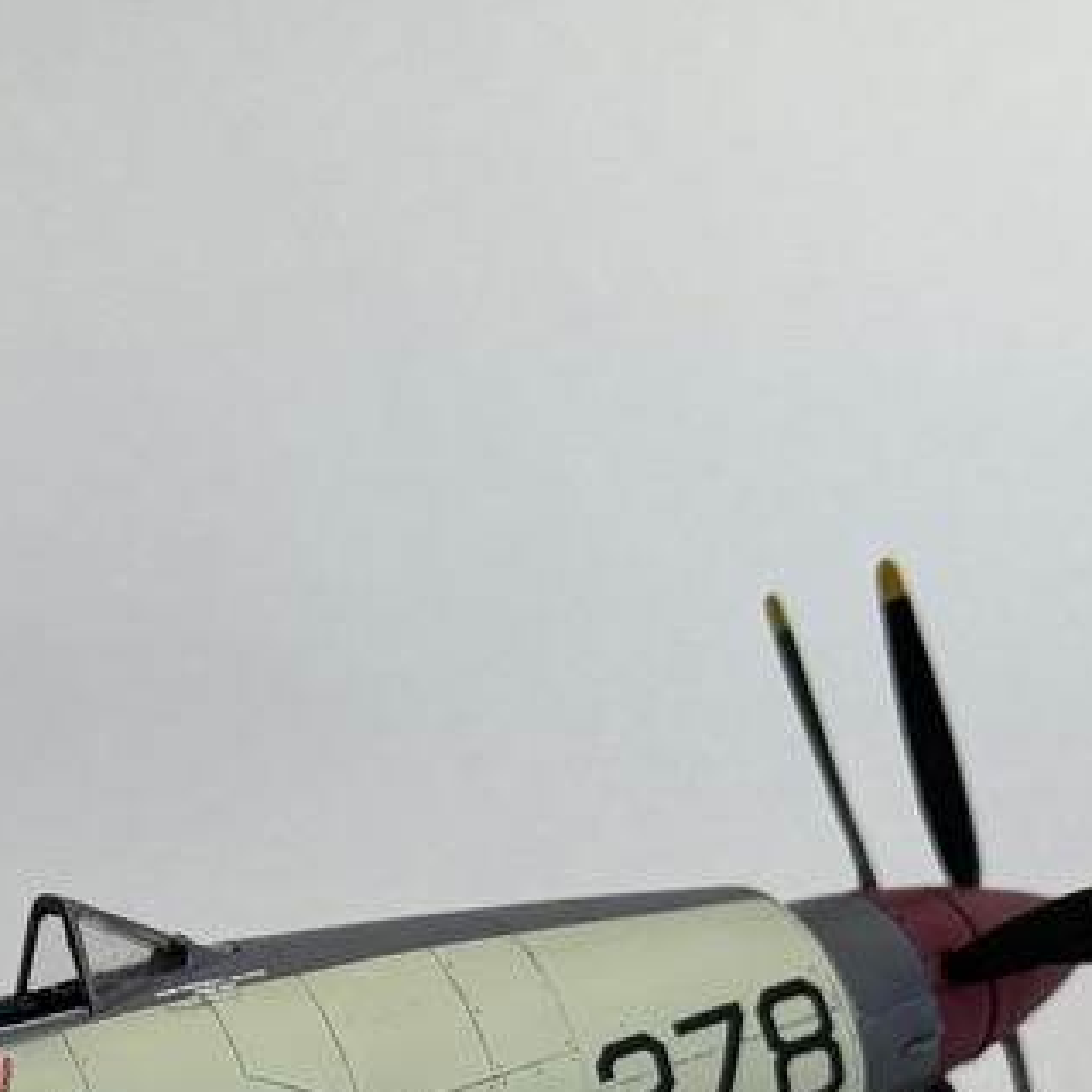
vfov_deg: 12.6
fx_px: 4854
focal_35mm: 136
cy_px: 1280
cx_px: -92
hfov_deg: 12.6
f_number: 1.78
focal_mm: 6.76
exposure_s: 1/121
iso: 50
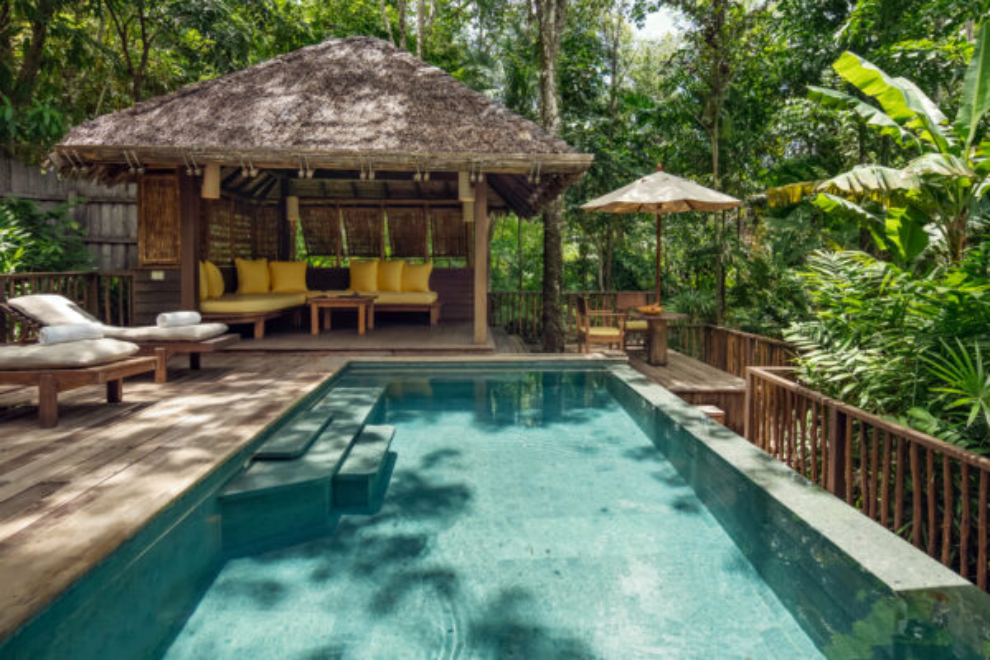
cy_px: 330
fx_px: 467
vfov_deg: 70.4
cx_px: 495
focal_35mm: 17
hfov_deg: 93.3
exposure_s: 1/125
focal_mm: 17
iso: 100
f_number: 5.6
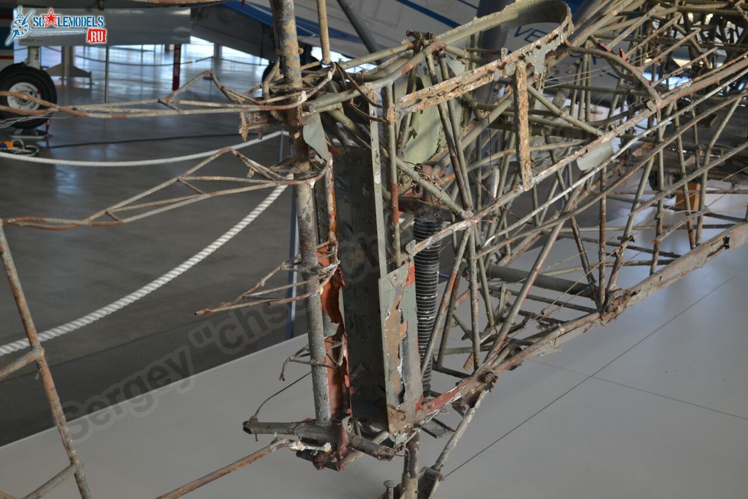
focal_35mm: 48
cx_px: 374
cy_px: 250
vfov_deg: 28.1
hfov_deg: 41.1
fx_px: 997
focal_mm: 32
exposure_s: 1/30
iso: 400
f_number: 4.8
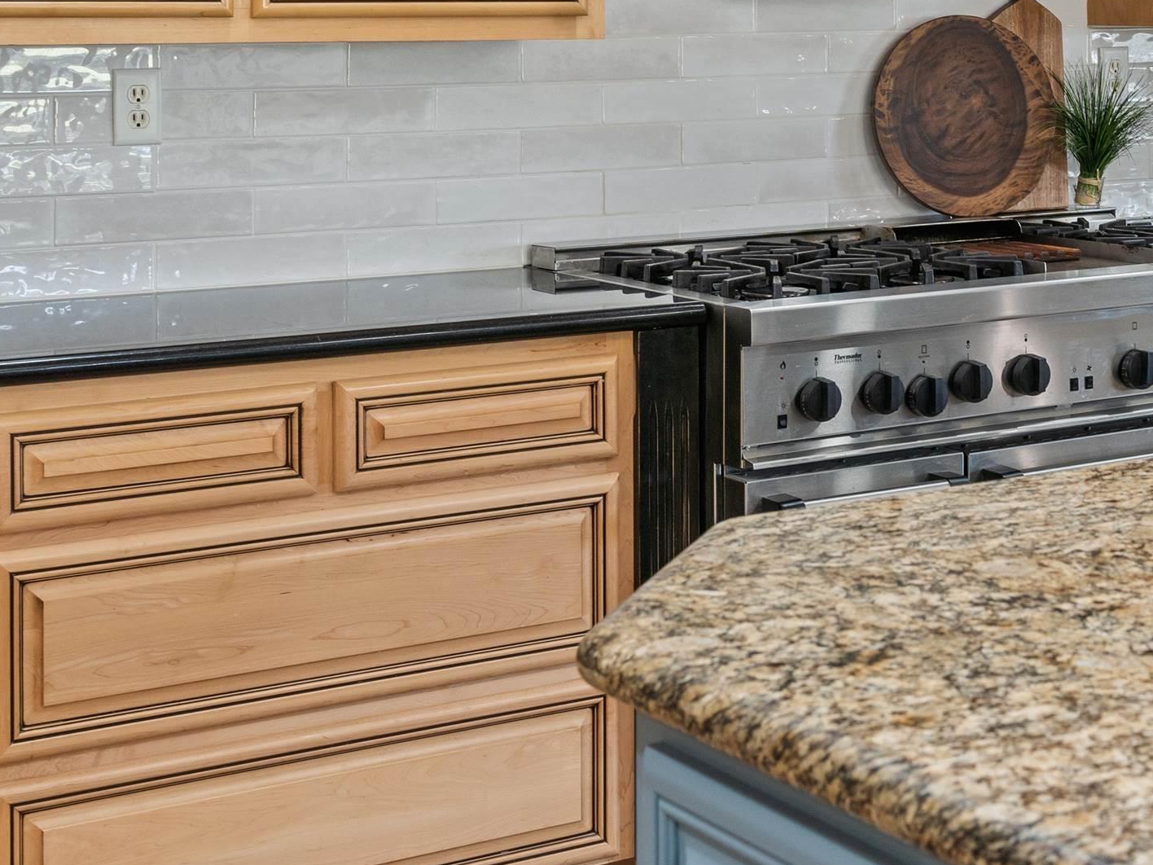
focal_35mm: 73
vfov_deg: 19.7
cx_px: 1010
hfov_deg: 25.9
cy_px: 68
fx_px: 2432
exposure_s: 1/10
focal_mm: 35
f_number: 6.3
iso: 400
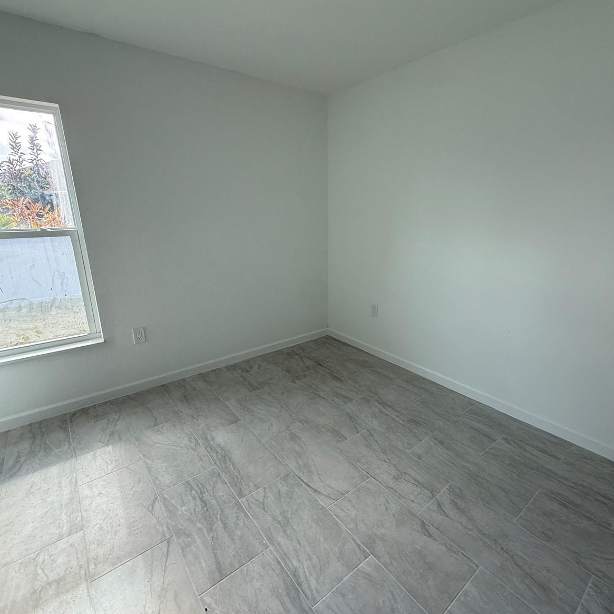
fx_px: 341
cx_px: 332
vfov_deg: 84.0
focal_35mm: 17
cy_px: 301
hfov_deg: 83.8
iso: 100
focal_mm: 2.22
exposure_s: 1/120
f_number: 2.2
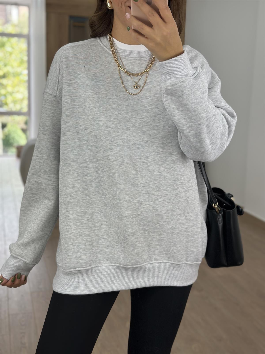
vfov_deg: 39.7
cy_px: 177
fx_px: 490
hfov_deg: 30.3
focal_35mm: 48
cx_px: 132
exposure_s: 1/516
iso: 80
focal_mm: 6.86
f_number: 1.78
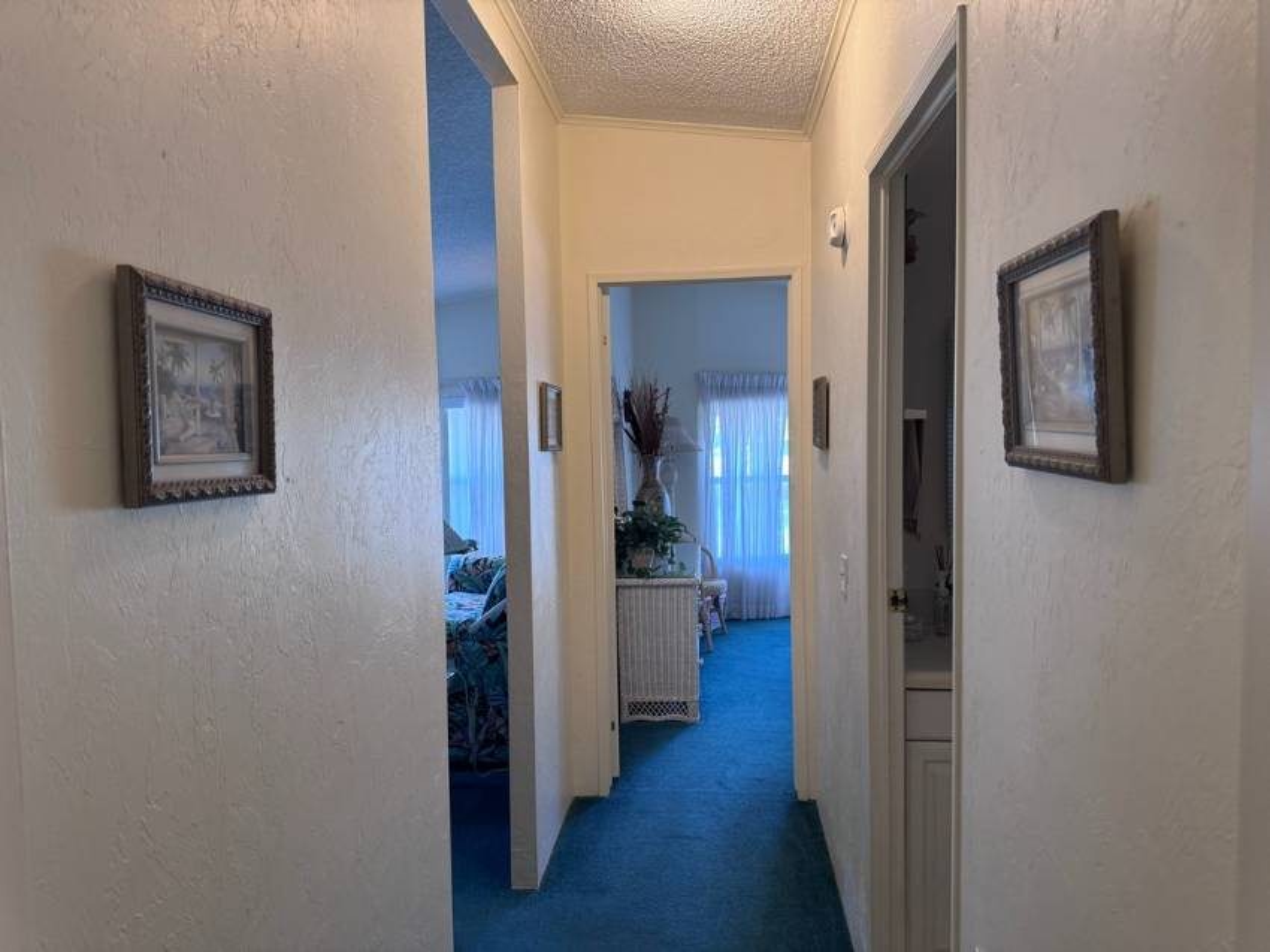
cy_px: 476
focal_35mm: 24
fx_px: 880
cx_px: 635
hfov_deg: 71.6
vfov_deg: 56.8
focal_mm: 6.76
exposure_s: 1/120
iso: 200
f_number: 1.78
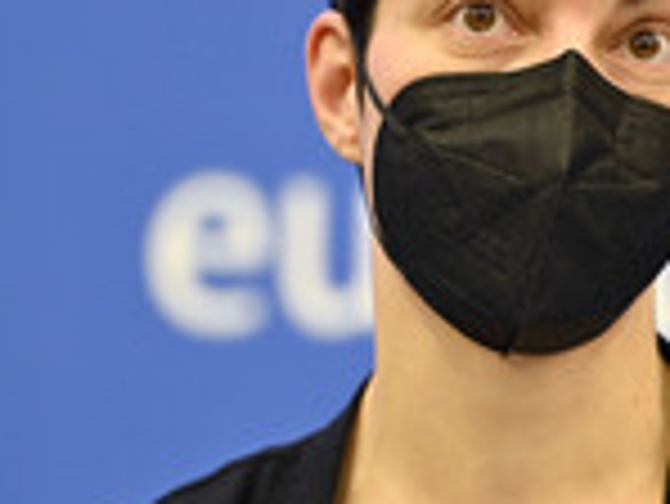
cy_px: 338
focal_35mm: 582
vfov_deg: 2.6
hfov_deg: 3.4
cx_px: 528
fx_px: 11274
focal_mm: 200
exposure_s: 1/160
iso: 640
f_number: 2.8
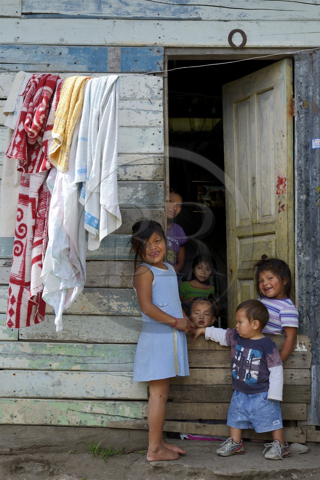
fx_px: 827
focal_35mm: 62
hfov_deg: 21.9
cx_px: 160
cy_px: 240
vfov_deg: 32.4
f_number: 9
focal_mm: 62
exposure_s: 1/200
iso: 200
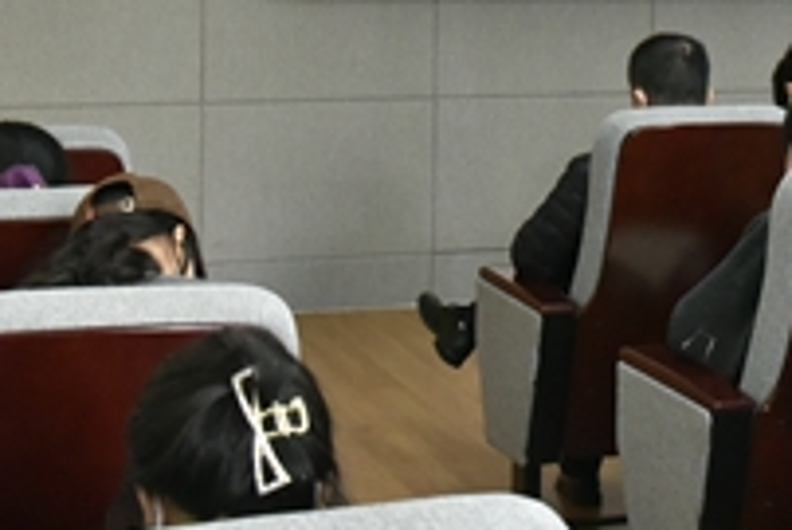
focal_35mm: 104
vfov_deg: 12.9
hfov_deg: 19.4
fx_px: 2290
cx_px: 623
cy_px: -86
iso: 4500
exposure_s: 1/250
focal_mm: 35
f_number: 8
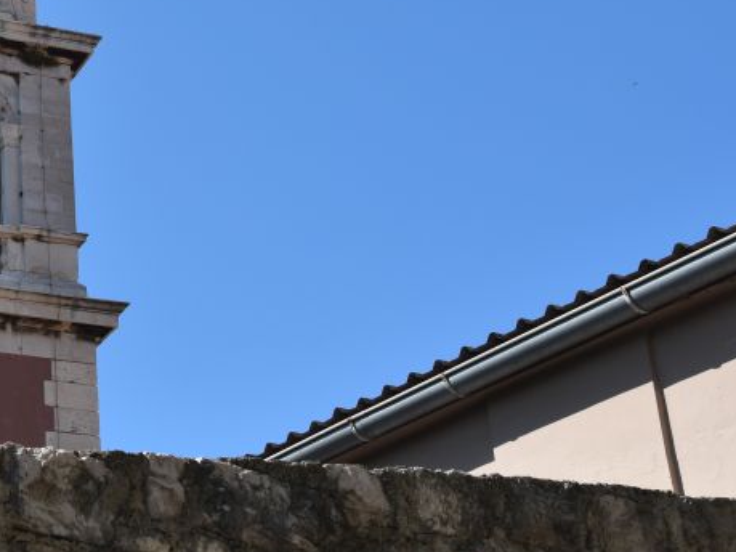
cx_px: -3
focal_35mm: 103
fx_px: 2189
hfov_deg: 18.6
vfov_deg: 14.2
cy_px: 36
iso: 200
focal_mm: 32
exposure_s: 1/400
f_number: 10
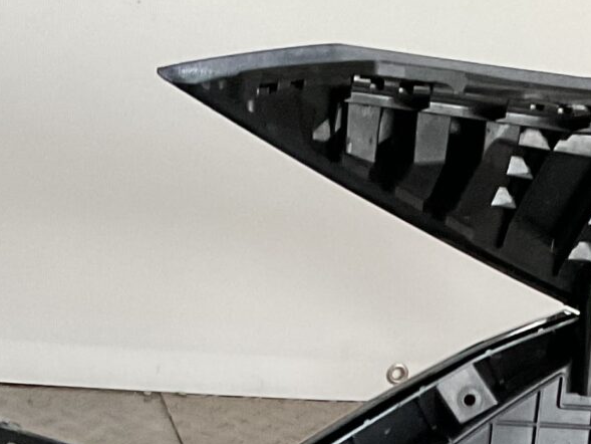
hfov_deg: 15.6
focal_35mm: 126
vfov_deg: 11.0
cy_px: 794
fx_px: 2152
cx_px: 395
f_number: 1.8
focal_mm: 3
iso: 320
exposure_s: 1/50
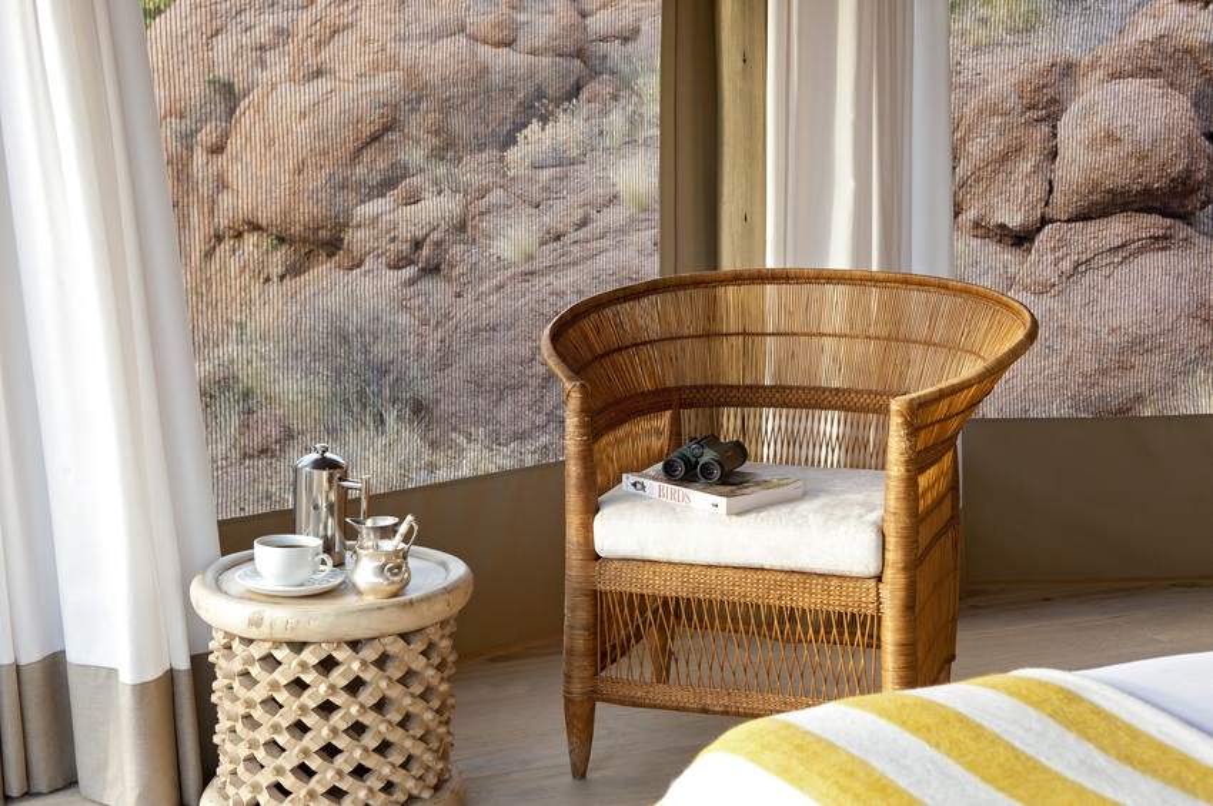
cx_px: 606
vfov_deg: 25.9
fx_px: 1750
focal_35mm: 52
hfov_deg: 38.2
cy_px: 403
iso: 640
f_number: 11
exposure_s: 1/30
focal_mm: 52
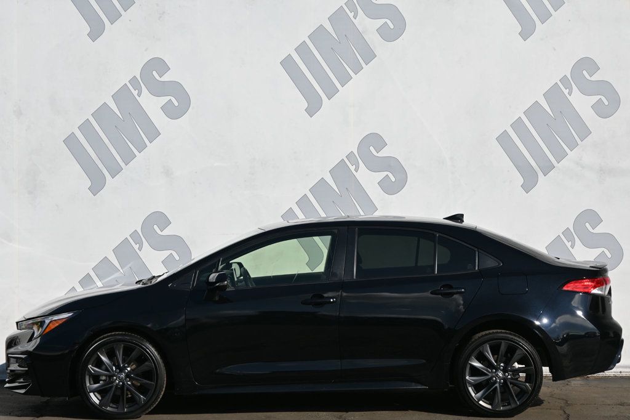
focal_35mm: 72
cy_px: 210
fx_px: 1260
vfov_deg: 18.9
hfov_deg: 28.1
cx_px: 315
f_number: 7.1
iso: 100
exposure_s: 1/320
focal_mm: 48
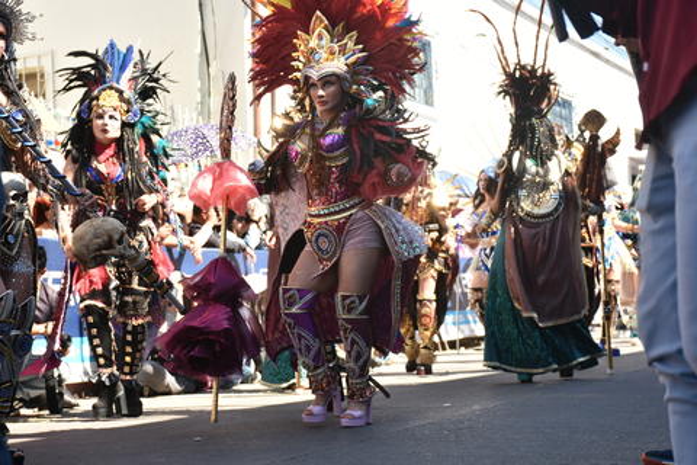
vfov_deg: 17.5
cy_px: 232
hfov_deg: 26.0
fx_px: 1510
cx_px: 348
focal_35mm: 78
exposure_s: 1/200
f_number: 5.6
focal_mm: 52
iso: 180
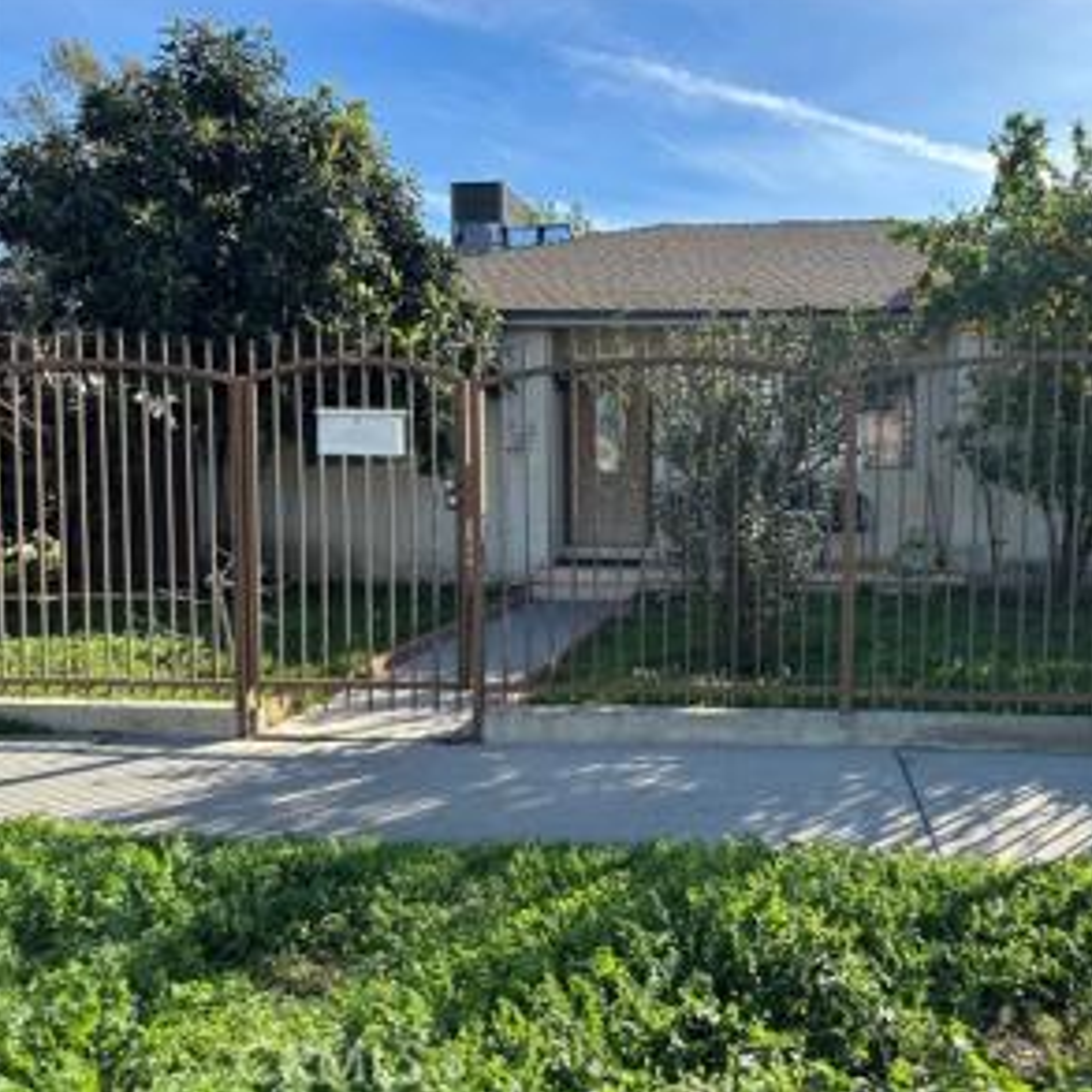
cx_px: 719
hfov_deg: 54.6
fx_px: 1035
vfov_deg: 55.6
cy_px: 537
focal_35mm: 29
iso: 80
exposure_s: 1/1304
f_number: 1.78
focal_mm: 6.86
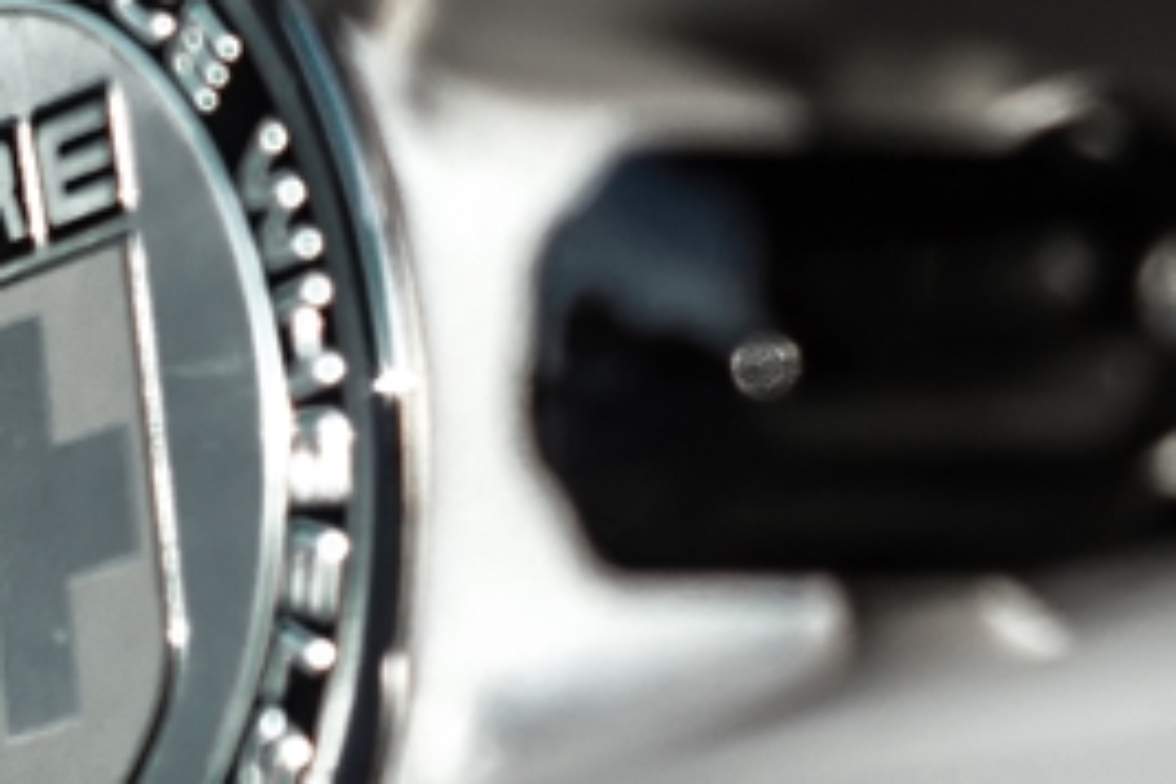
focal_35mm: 396
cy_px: 288
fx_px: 12935
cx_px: -1145
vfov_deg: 3.5
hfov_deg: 5.1
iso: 50
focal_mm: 55
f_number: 2.2
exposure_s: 1/250
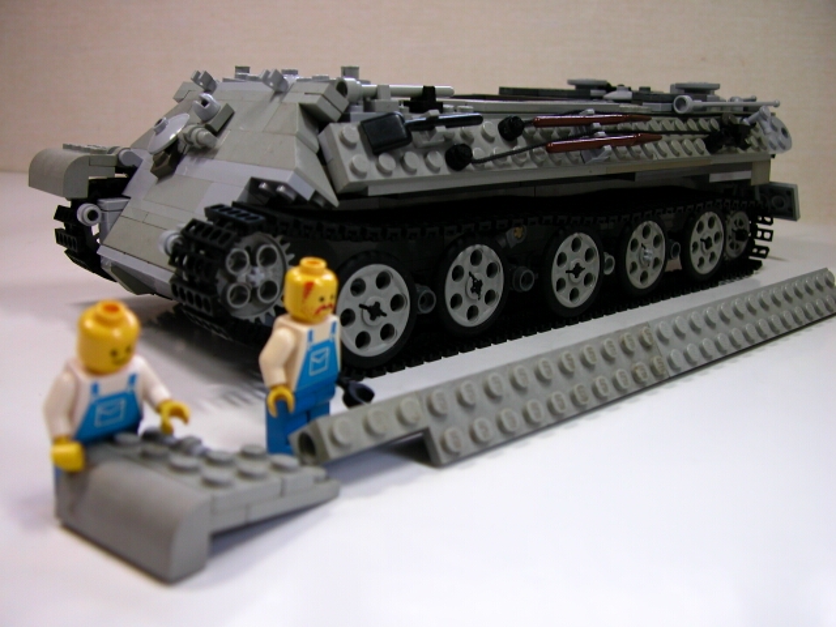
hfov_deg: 52.6
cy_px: 314
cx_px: 418
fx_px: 845
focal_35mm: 35
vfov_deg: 40.7
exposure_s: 1/48
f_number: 2.8
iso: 100
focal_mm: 8.9
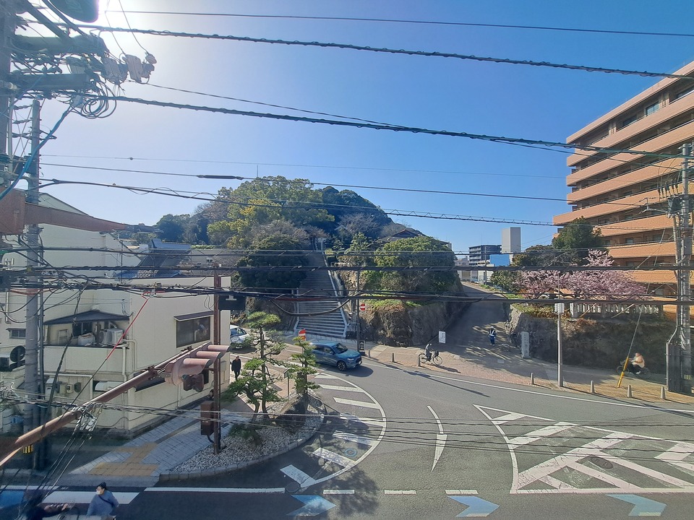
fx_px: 261
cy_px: 260
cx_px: 347
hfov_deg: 106.2
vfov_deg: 89.9
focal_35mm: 13
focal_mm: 1.74
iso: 50
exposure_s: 1/1972
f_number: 2.2
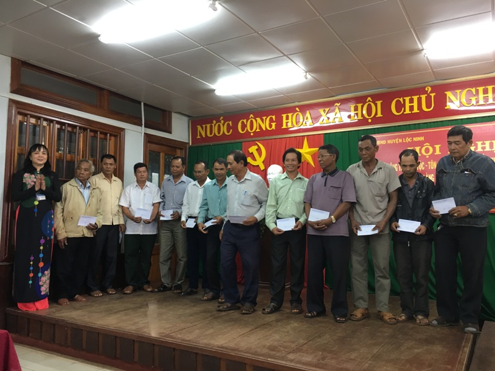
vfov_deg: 48.2
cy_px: 186
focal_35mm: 29
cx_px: 248
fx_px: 415
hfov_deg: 61.7
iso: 100
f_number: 2.2
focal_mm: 4.15
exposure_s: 1/33
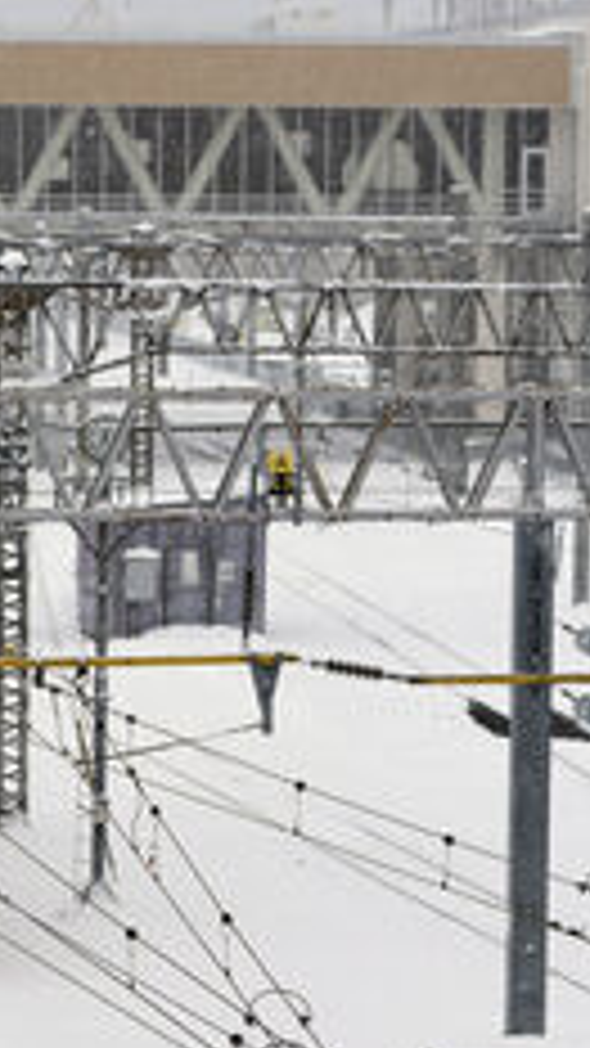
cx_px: -212
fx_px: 5620
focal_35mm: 202
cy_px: 751
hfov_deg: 6.0
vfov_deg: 10.7
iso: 64
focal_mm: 75
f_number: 4
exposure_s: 1/500
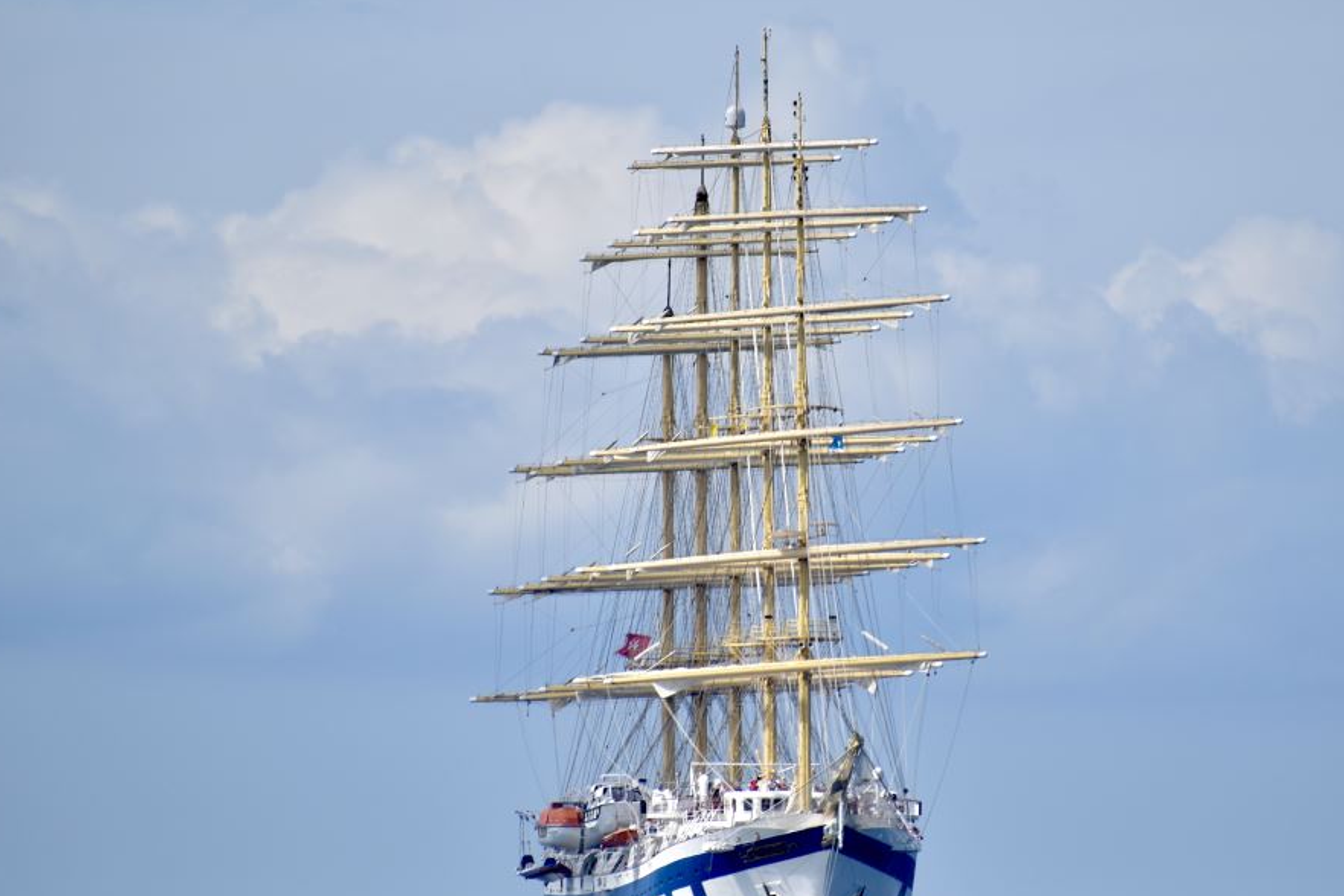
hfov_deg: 4.2
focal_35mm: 490
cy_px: 477
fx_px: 18292
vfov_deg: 2.8
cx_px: 773
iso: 100
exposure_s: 1/500
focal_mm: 240
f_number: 6
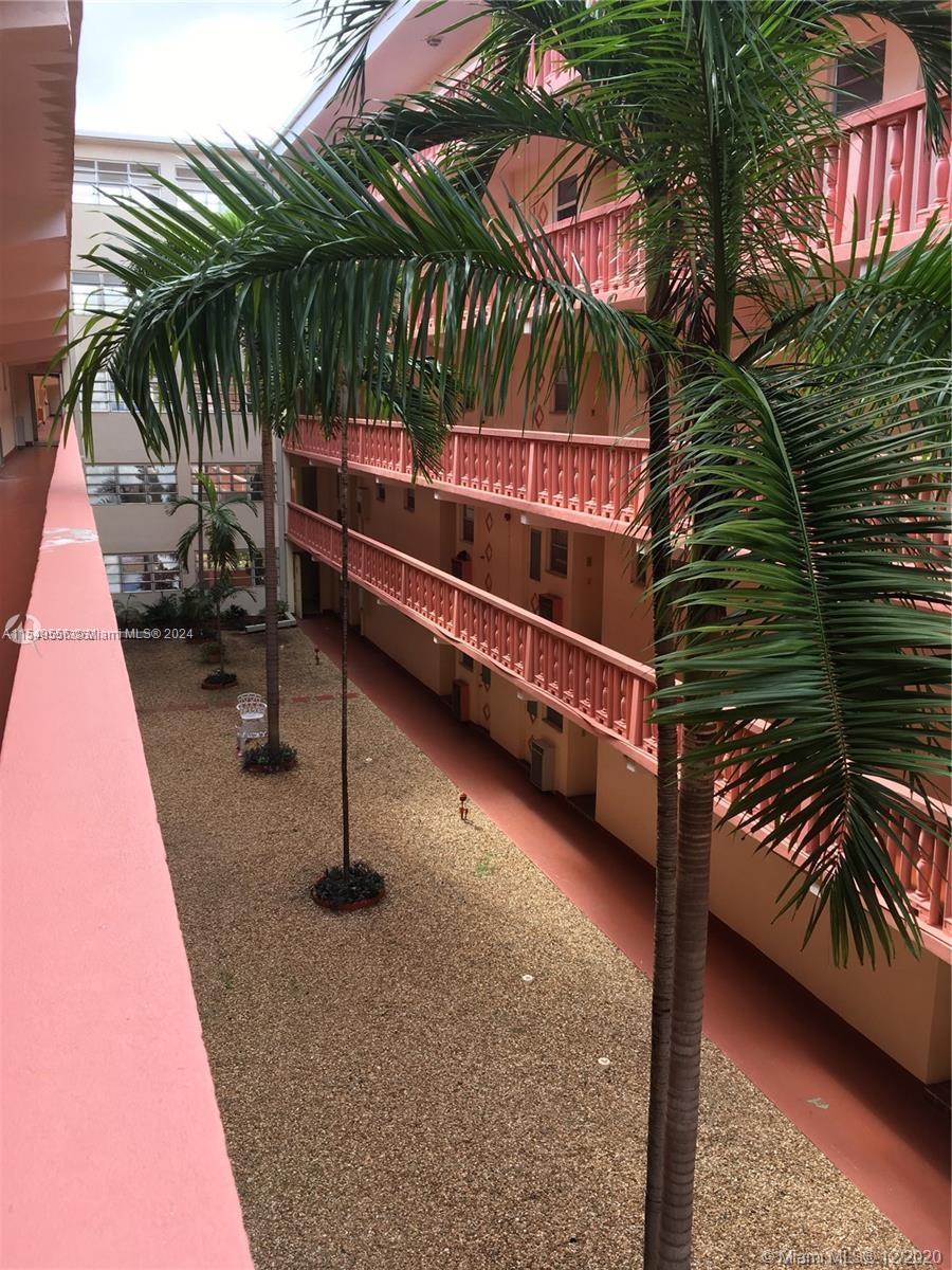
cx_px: 476
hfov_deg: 48.2
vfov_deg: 61.7
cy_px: 635
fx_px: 1063
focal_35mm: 29
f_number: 2.2
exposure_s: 1/195
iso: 25
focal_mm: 4.15
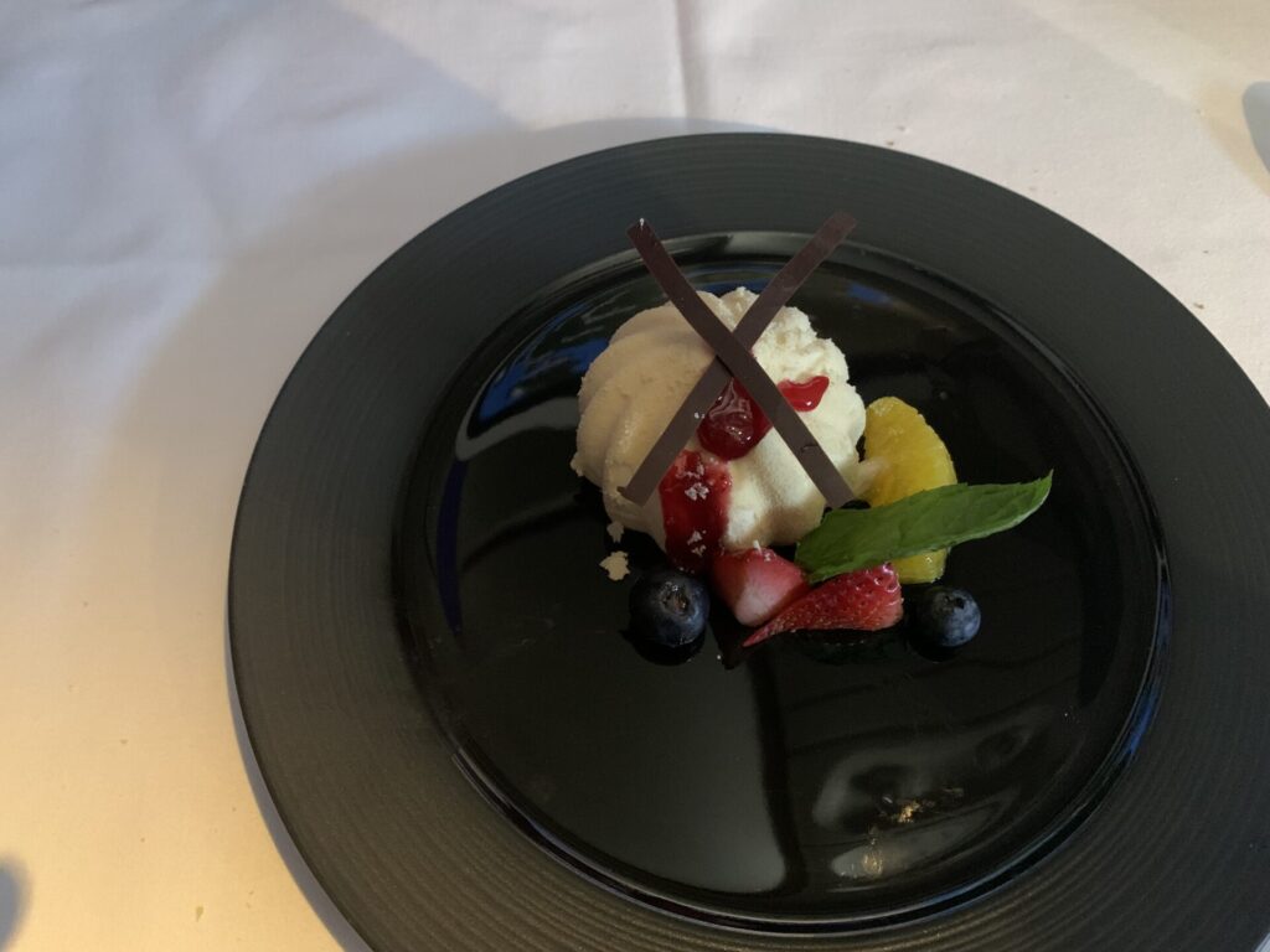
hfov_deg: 67.3
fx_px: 954
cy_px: 476
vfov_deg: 53.1
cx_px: 635
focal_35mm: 26
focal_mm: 4.25
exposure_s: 1/21
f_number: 1.8
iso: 640
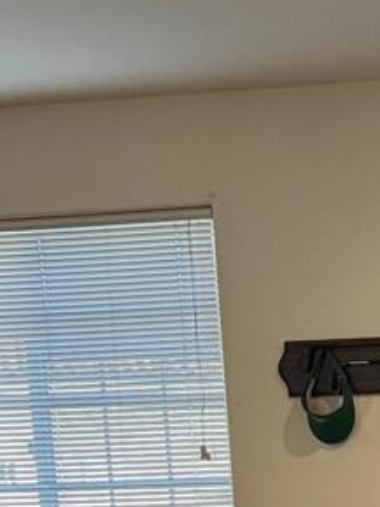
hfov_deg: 15.1
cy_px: 716
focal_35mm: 92
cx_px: 531
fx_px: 1346
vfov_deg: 19.2
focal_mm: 5.7
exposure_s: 1/60
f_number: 1.5
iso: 100
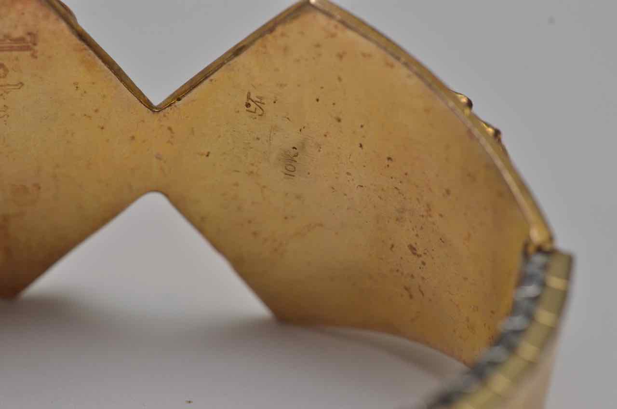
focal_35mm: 75
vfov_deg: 18.1
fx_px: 1283
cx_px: 308
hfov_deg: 27.0
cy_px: 204
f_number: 4
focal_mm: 50
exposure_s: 1/160
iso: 800
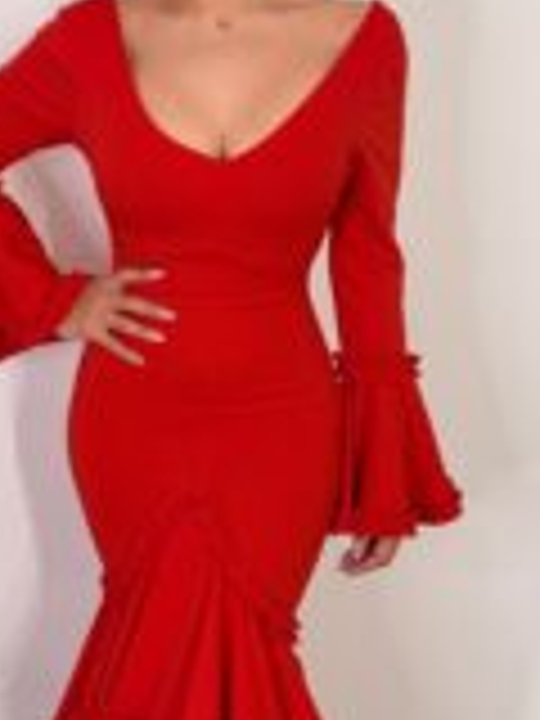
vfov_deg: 32.1
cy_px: 418
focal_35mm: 60
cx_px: 207
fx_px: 1248
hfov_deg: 24.4
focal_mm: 6.76
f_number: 1.78
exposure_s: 1/84
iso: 64
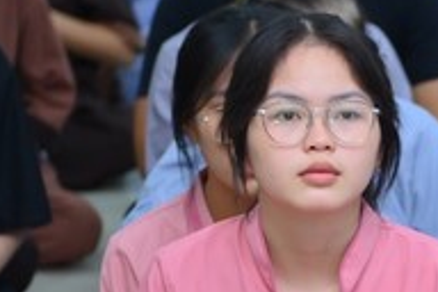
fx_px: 4939
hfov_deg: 5.0
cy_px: 318
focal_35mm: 406
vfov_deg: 3.4
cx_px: 684
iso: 1000
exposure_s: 1/100
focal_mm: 120
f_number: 4.5
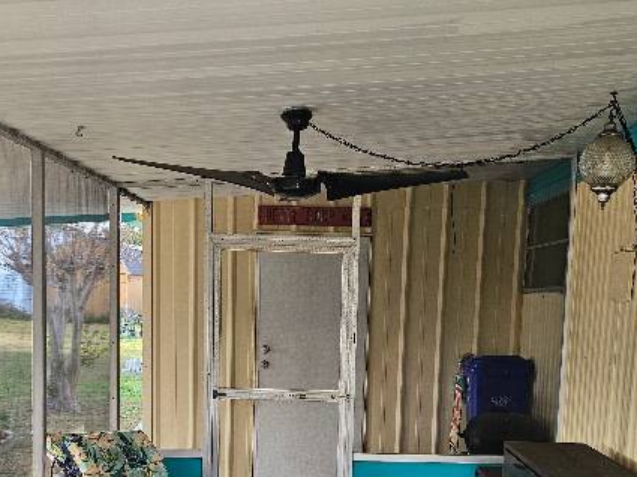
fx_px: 846
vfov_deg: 30.7
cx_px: 334
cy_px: 380
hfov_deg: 41.3
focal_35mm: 46
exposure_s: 1/120
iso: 100
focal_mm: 6.3
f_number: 1.7
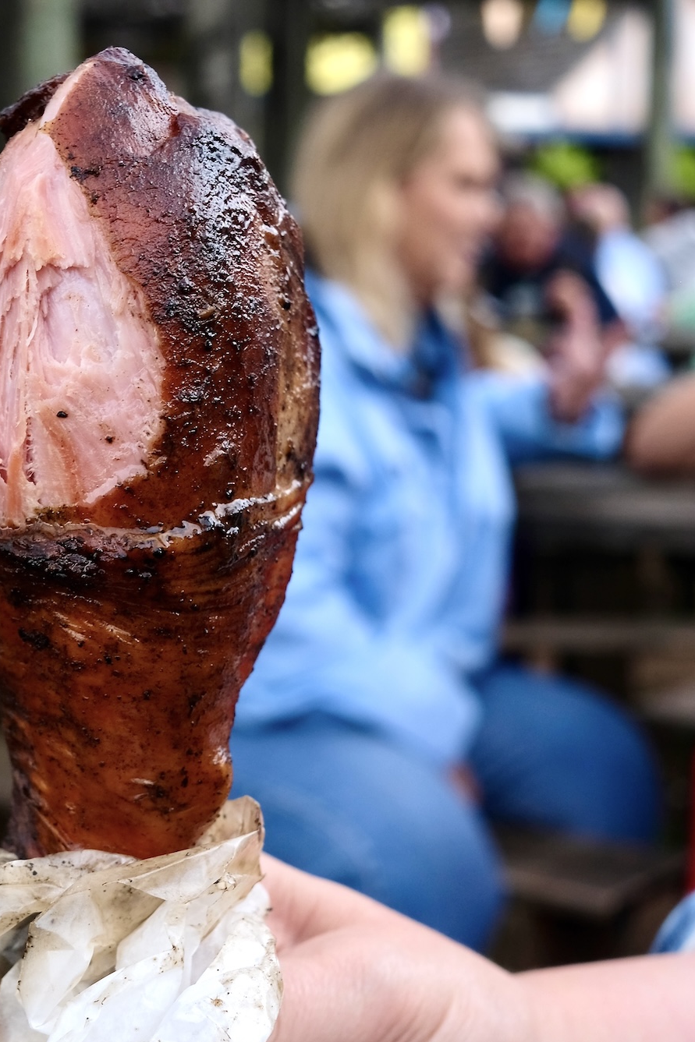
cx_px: 114
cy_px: 590
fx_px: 1998
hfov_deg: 19.5
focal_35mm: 69
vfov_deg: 29.2
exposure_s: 1/125
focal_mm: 27
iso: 400
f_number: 5
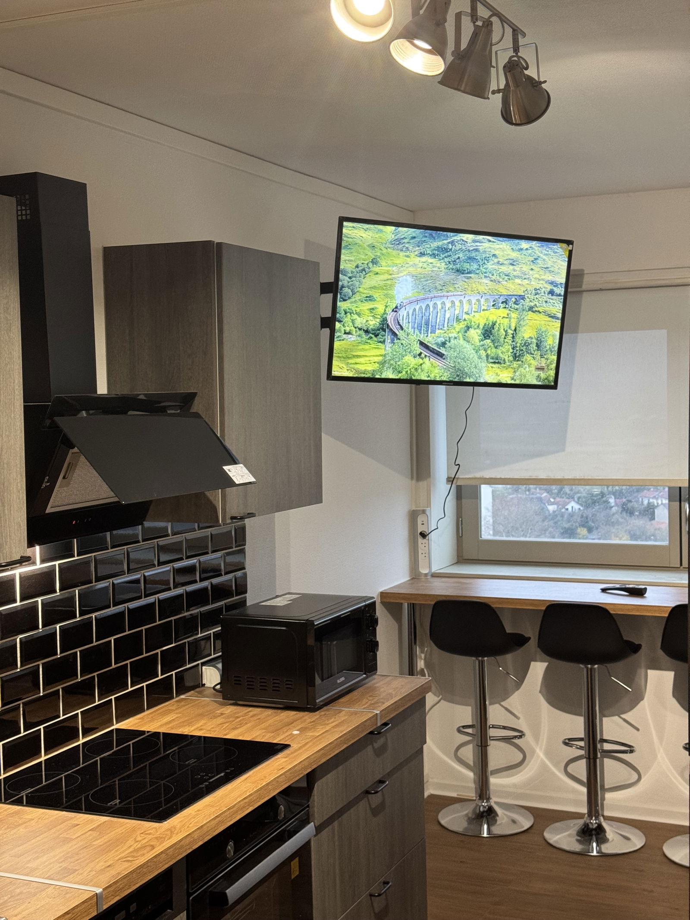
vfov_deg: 39.7
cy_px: 460
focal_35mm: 48
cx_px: 345
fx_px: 1276
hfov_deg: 30.3
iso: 250
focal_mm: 6.76
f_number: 1.78
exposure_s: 1/58
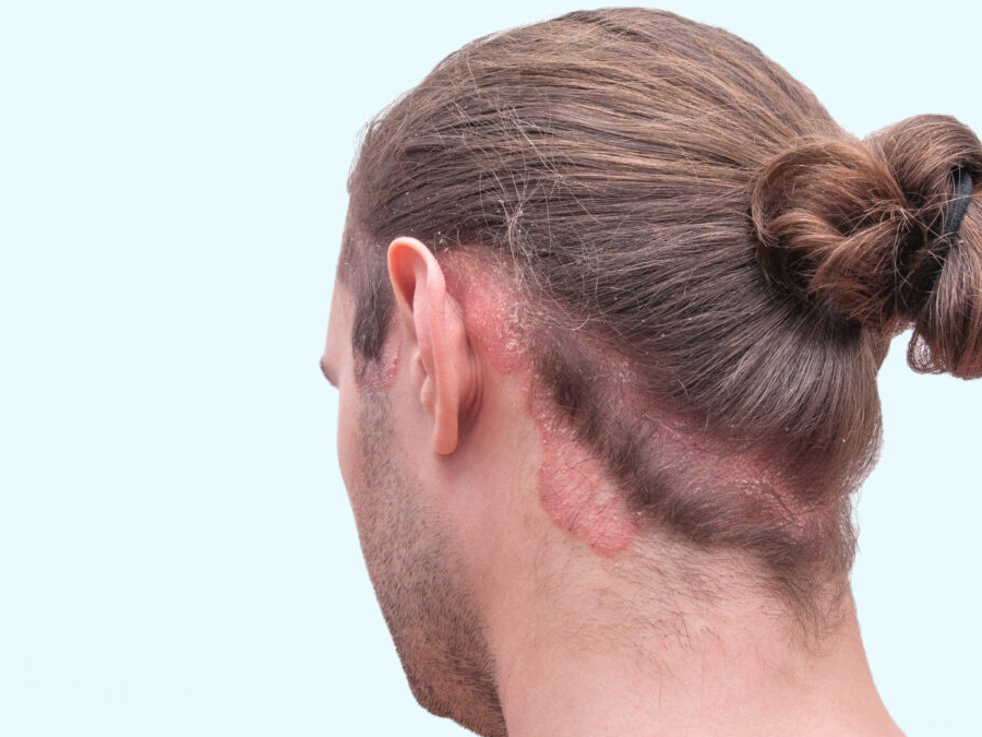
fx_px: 1349
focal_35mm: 48
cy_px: 368
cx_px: 544
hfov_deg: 40.0
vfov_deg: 30.5
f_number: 11
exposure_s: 1/200
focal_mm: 29
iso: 200
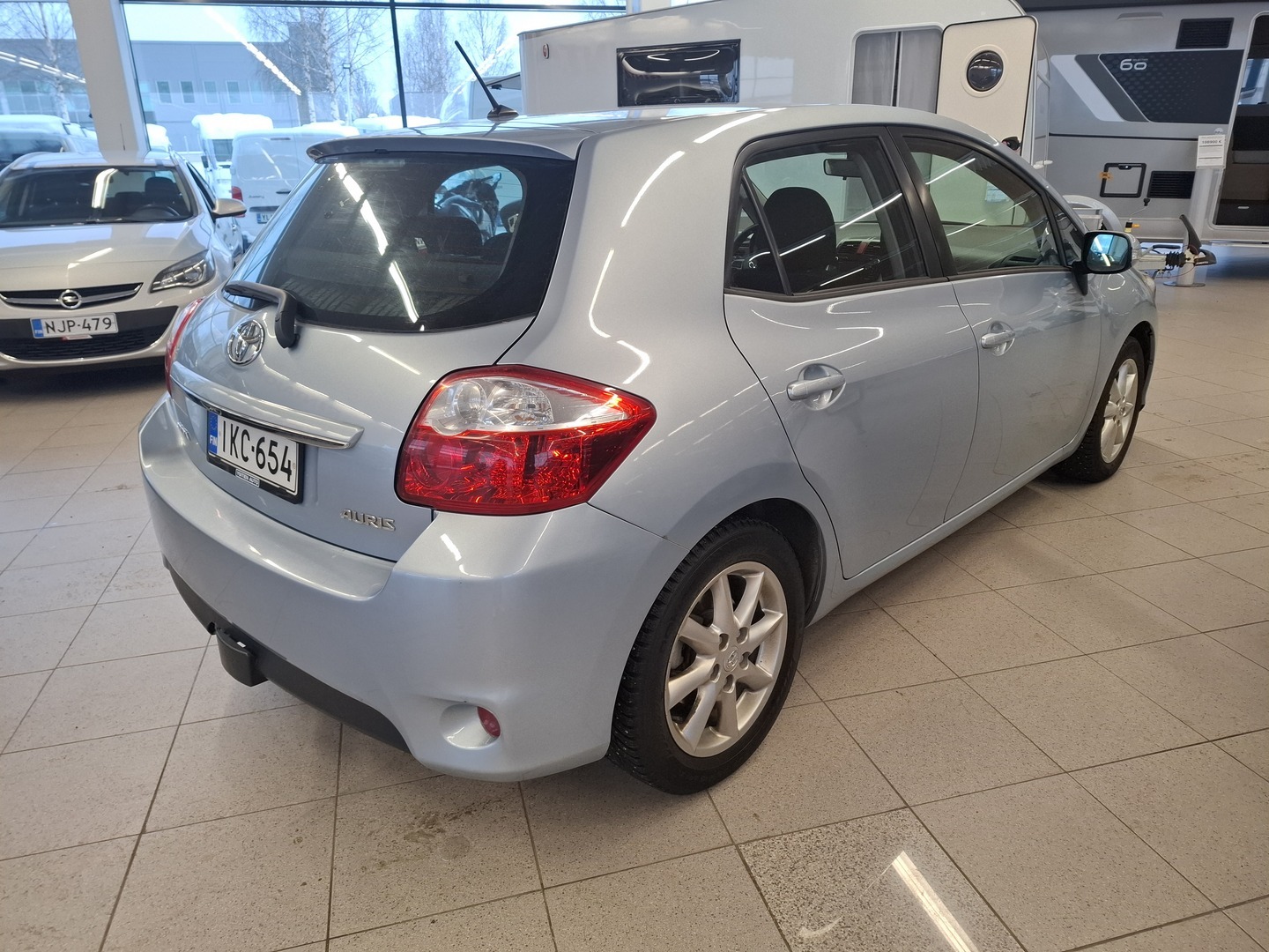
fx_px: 843
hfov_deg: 73.9
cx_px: 634
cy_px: 476
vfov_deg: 58.9
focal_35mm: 23
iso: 125
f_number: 1.8
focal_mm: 5.54
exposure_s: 1/120
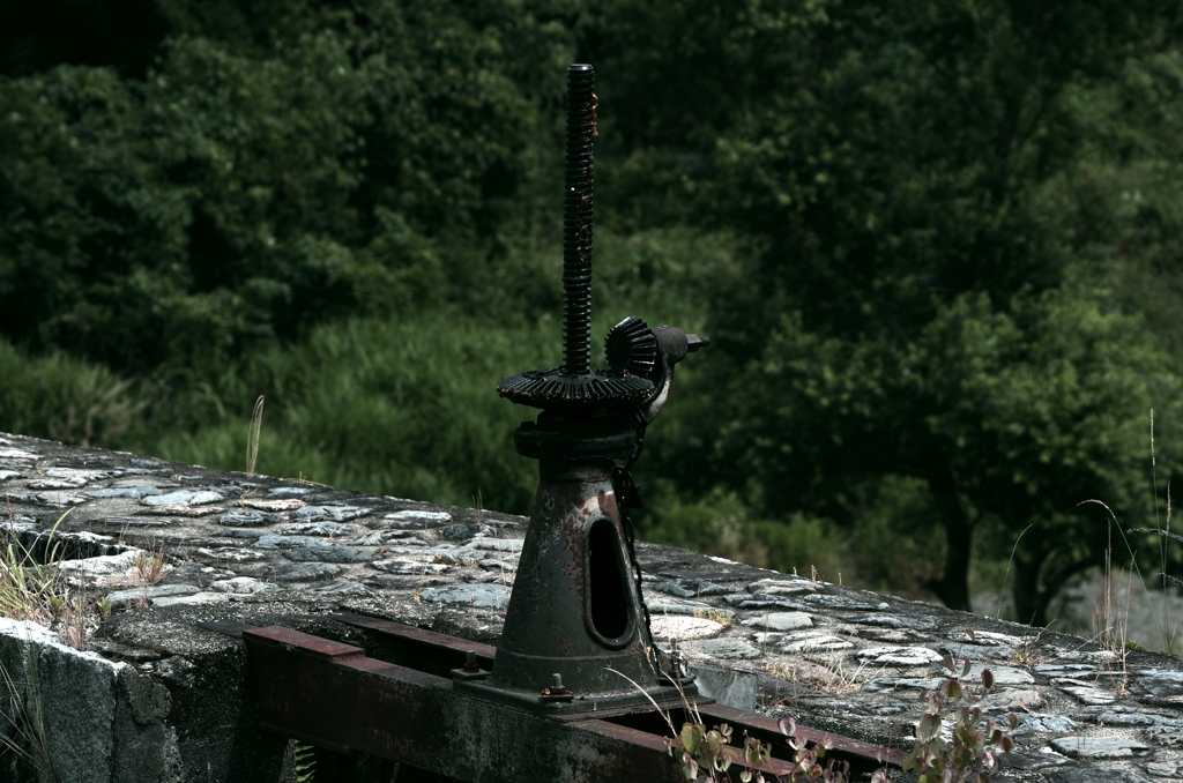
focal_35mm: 162
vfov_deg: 8.4
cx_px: 592
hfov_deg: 12.7
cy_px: 392
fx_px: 5312
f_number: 6.3
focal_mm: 108
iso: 100
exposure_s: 1/250
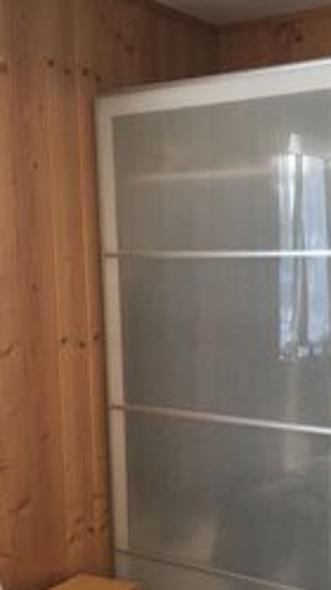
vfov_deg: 38.0
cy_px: 409
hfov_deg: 21.4
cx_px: 324
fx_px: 845
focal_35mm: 54
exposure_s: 1/33
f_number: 2.2
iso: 25
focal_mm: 4.15
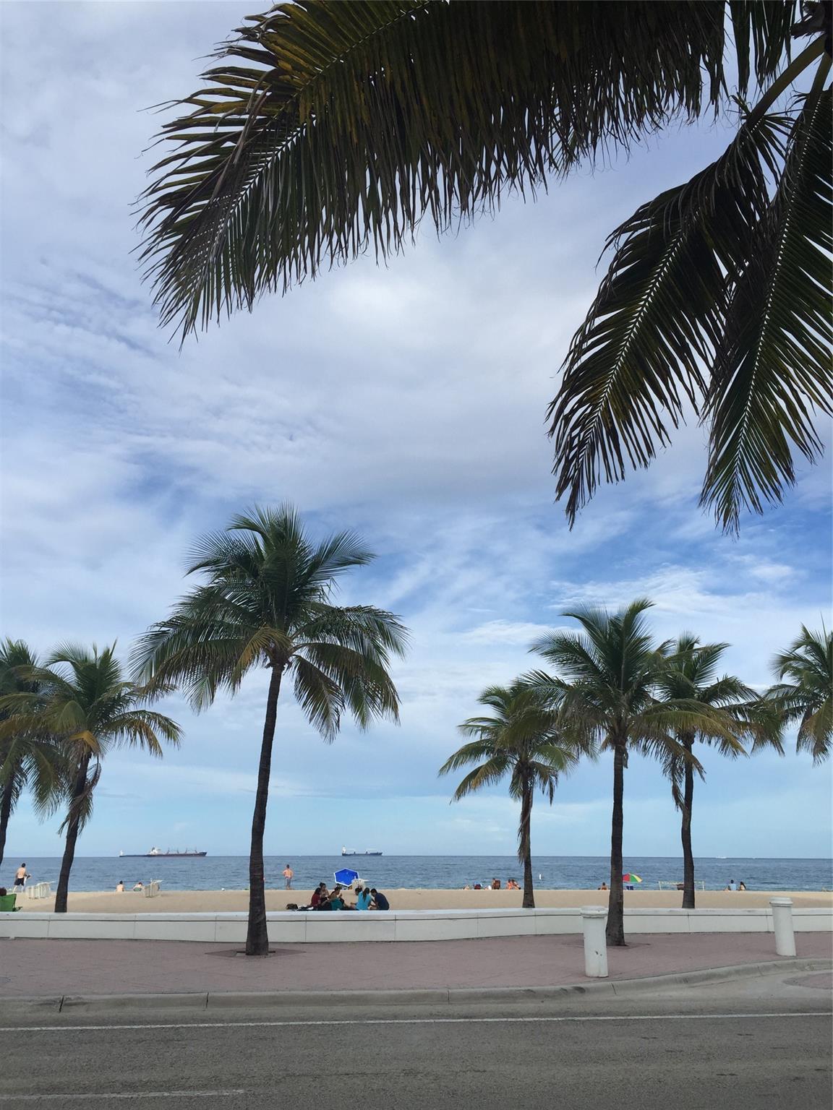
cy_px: 555
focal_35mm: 29
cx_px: 416
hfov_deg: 48.2
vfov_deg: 61.7
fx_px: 930
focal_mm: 4.15
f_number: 2.2
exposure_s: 1/1647
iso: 32
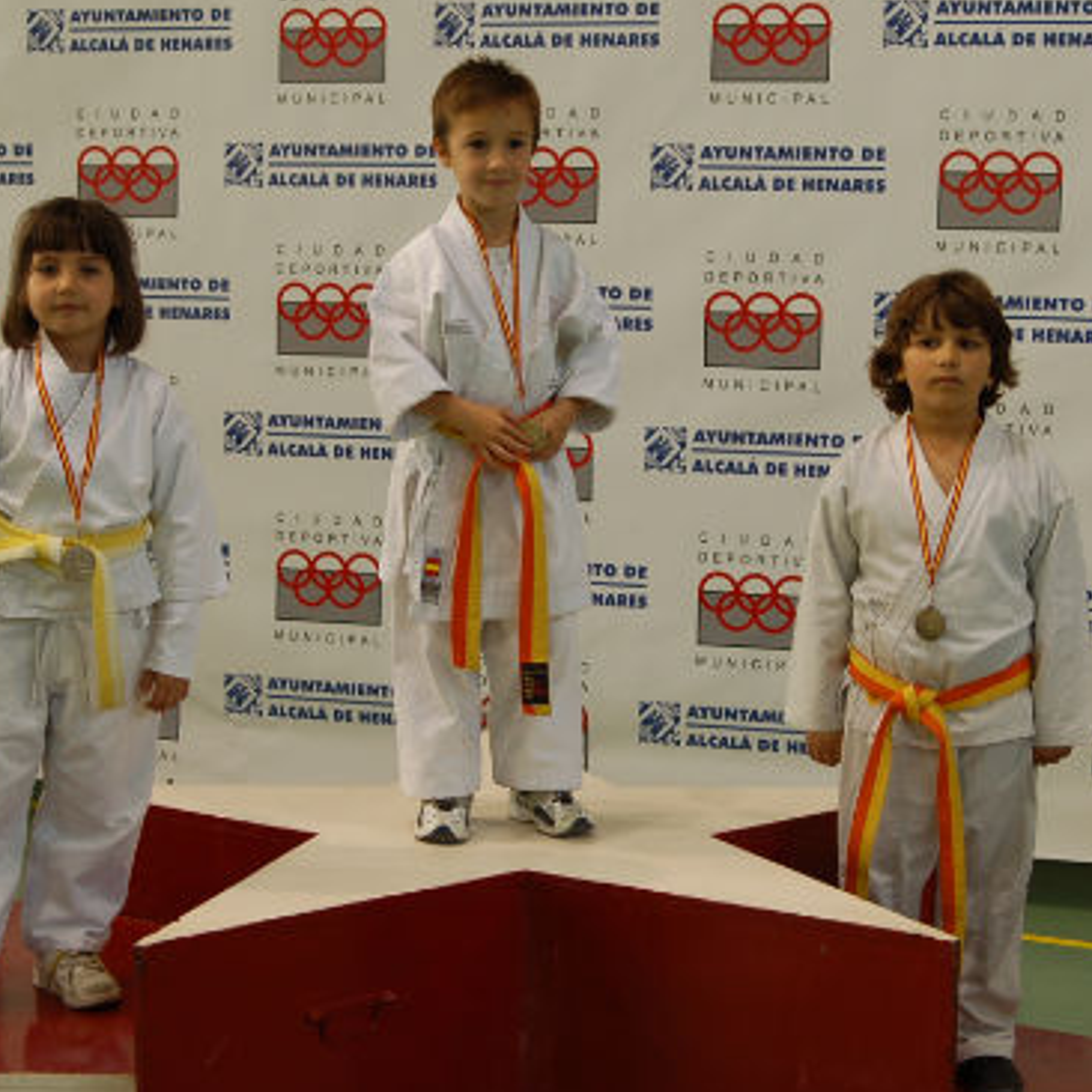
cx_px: 570
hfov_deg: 24.3
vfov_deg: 24.3
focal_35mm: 71
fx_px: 2534
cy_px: 555
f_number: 3.8
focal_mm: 34
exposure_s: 1/50
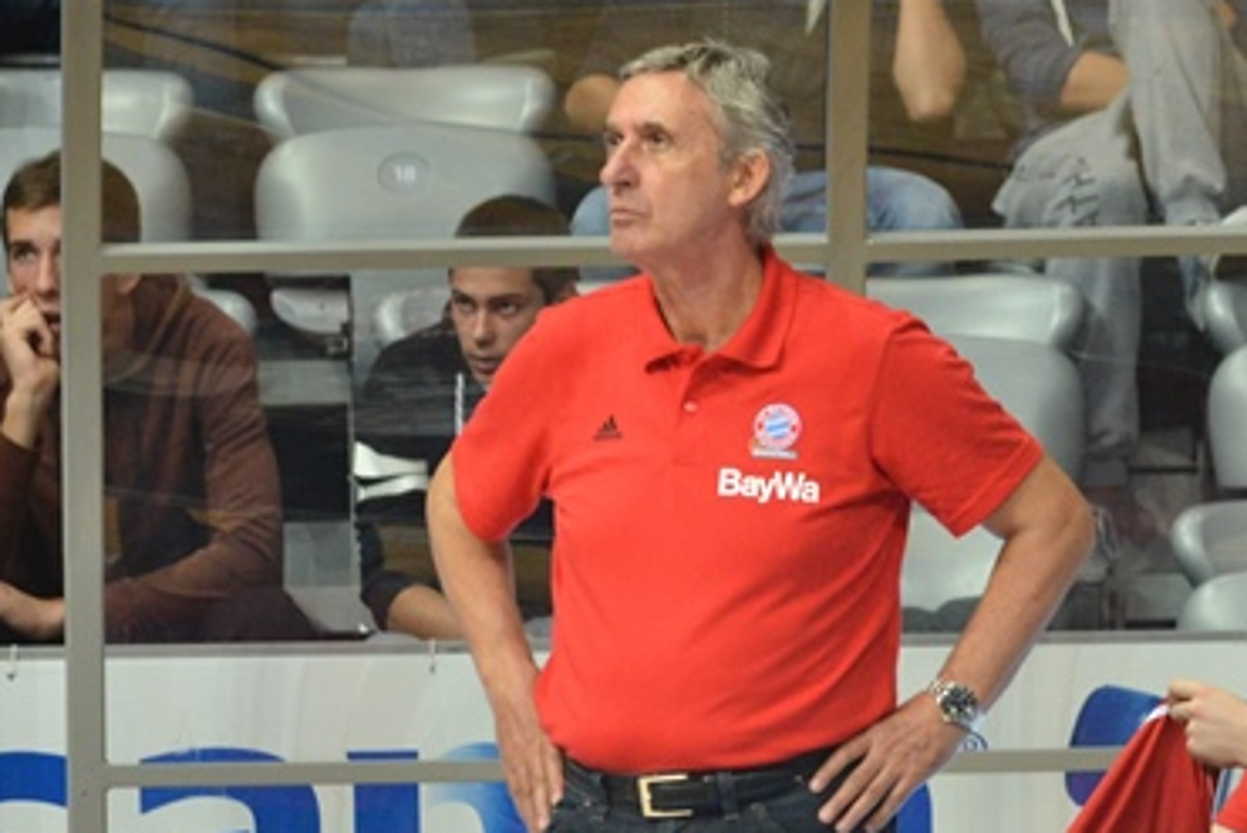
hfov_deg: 2.5
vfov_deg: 1.7
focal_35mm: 830
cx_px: 1385
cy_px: 641
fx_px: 28760
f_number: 8
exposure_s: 1/200
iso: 2500
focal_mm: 300
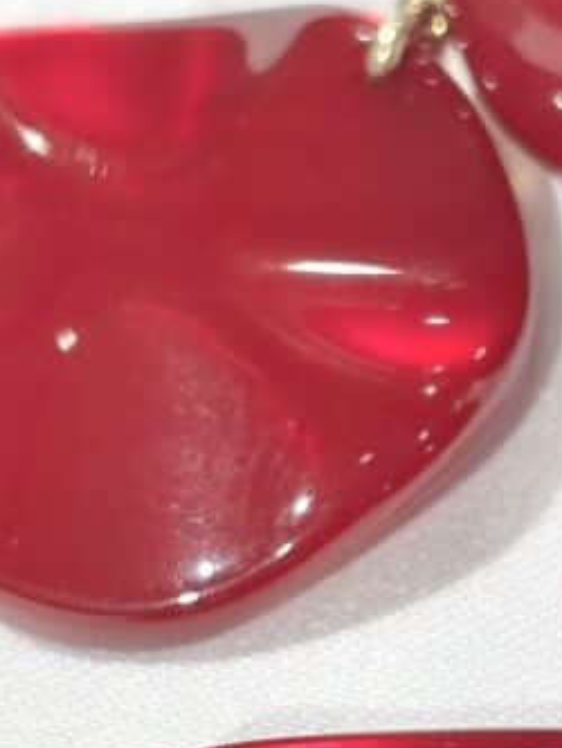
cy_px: 669
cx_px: 468
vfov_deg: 12.3
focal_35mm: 160
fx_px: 3461
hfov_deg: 9.3
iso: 32
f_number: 1.6
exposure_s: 1/156
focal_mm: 5.96
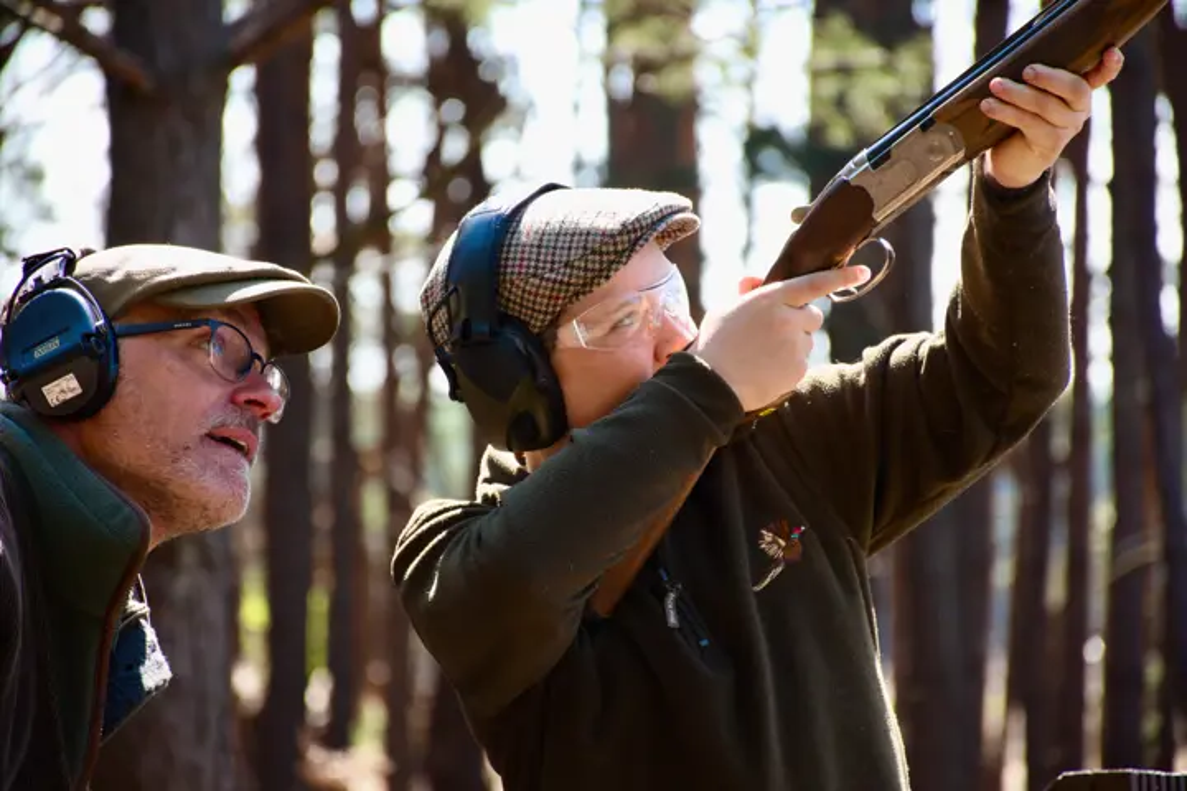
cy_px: 396
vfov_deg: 6.5
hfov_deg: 9.8
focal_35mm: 210
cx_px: 594
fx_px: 6924
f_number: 5.6
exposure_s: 1/160
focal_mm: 140
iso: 250
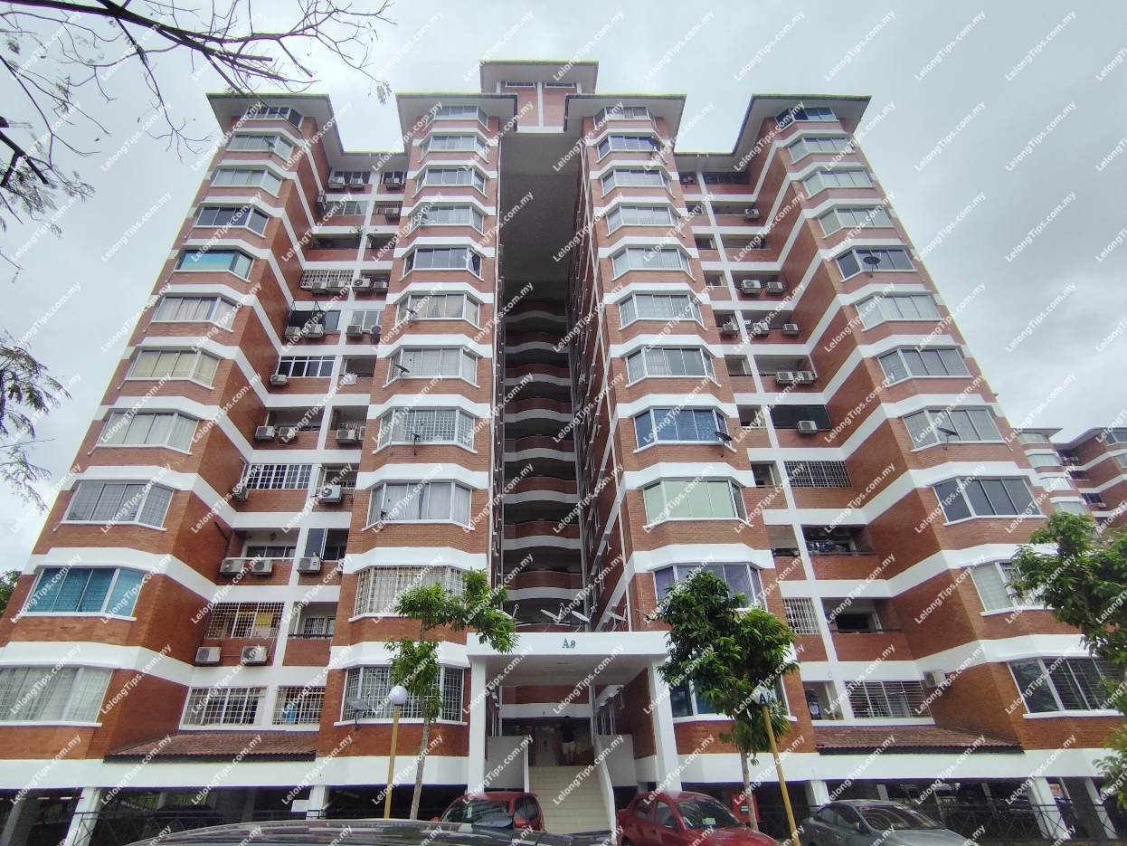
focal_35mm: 16
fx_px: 521
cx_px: 564
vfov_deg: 78.1
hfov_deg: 94.5
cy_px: 423
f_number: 2.2
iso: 50
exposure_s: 1/2529
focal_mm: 1.65
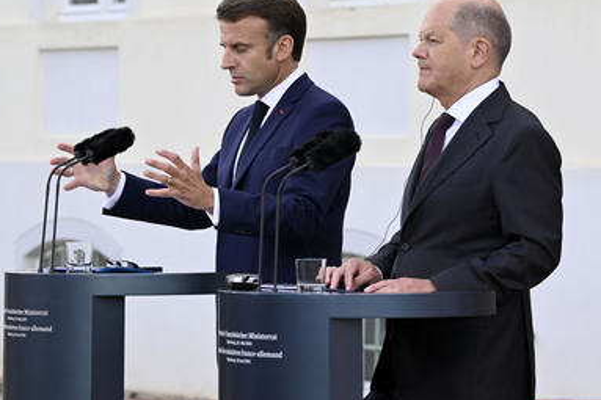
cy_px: 190
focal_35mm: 218
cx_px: 304
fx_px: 3638
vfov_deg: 6.3
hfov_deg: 9.4
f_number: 9
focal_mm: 185
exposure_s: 1/500
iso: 1000
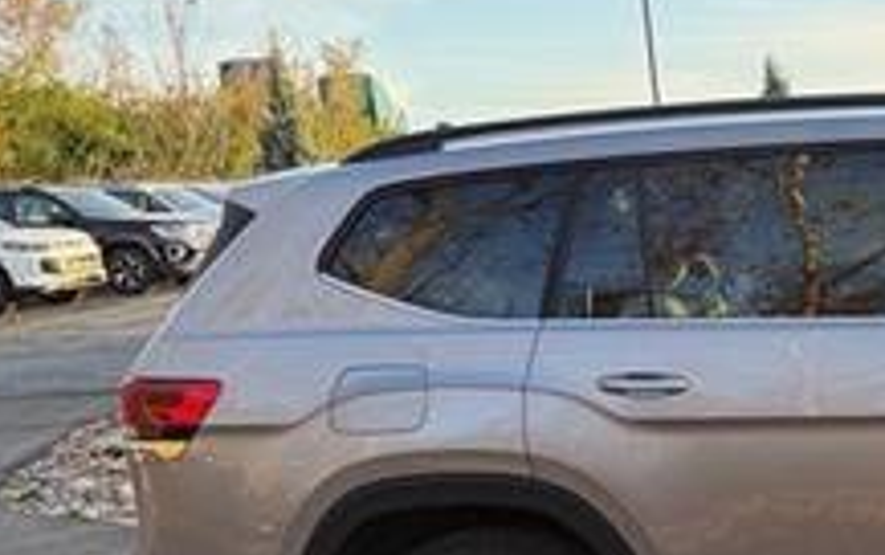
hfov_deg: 30.7
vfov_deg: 21.5
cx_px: 983
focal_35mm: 59
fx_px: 1424
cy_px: 514
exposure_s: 1/517
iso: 100
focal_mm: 6.76
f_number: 1.78
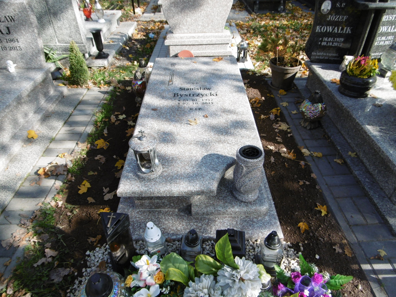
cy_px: 148
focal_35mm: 24
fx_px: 275
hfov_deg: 71.6
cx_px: 198
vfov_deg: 56.8
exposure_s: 1/400
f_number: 3.1
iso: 100
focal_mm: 4.3
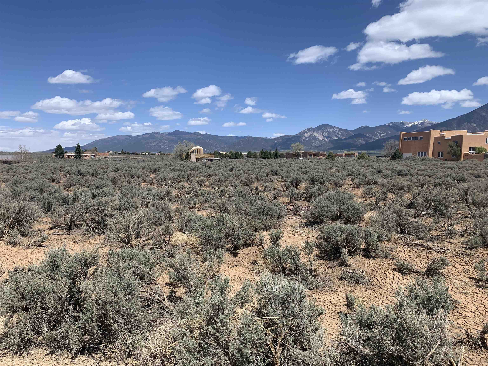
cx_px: 244
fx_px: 367
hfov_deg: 67.3
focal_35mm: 26
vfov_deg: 53.1
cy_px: 183
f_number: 1.8
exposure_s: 1/2994
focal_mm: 4.25
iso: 25
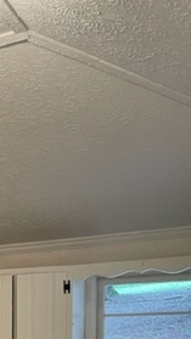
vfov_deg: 29.0
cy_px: 382
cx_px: -39
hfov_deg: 17.6
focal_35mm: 65
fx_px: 585
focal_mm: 4.2
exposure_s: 1/60
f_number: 1.6
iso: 80
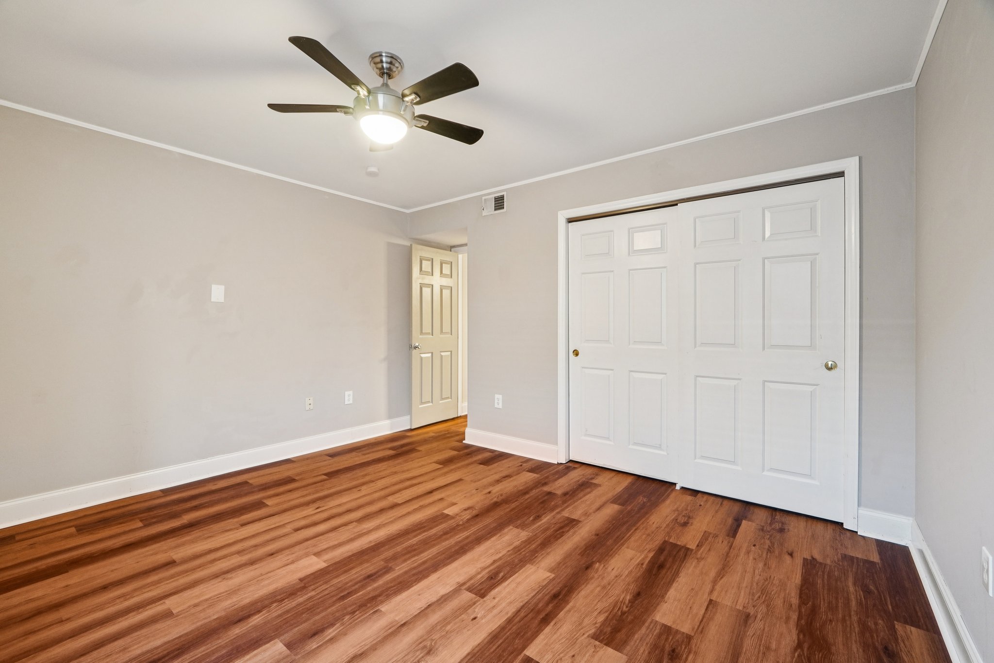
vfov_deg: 77.3
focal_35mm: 15
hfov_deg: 100.4
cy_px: 332
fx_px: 414
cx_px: 497
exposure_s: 1/1.43
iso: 400
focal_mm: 10
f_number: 8
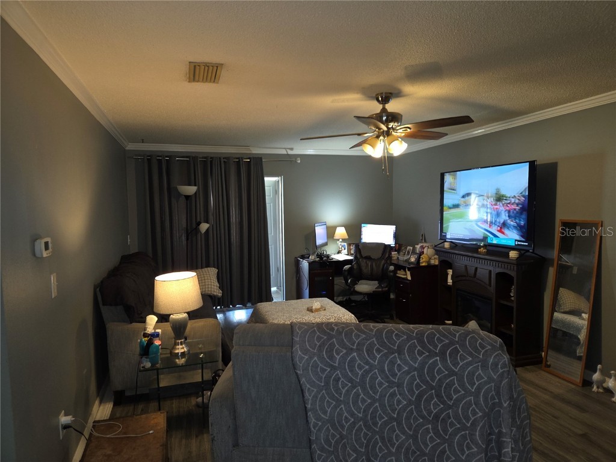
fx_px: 409
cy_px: 231
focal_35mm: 23
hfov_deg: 73.9
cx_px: 308
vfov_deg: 58.9
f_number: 1.8
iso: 100
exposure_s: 1/24
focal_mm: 5.4
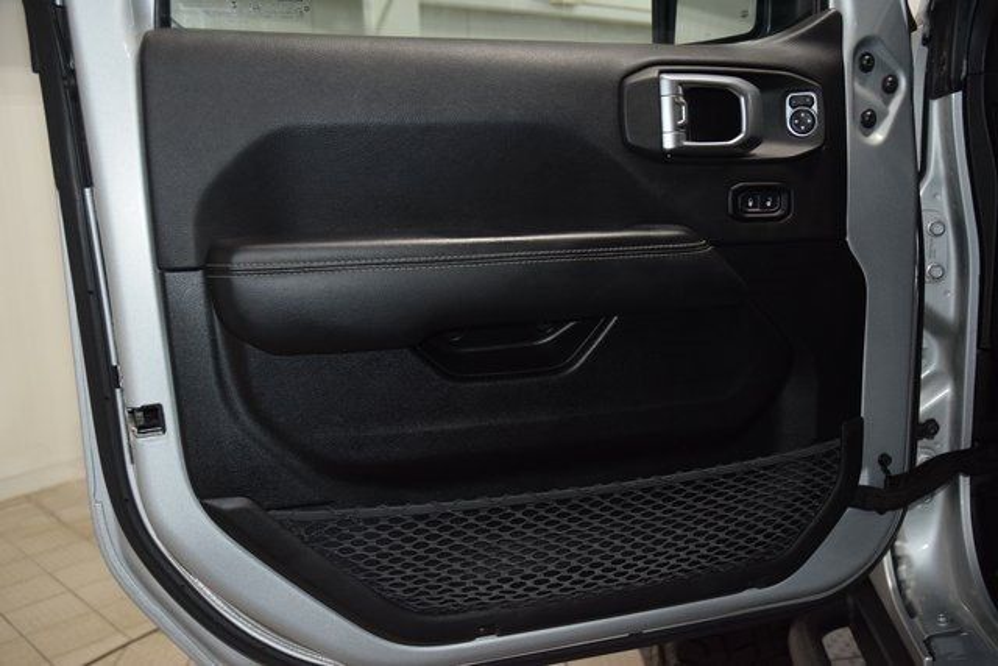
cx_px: 499
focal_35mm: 33
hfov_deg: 57.2
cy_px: 333
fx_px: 915
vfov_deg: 40.0
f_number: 3.5
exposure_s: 1/125
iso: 1250
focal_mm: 22
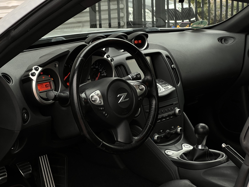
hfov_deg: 25.3
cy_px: 94
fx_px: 554
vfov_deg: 19.1
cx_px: 124
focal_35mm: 77
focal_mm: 9
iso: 64
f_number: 2.8
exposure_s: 1/99
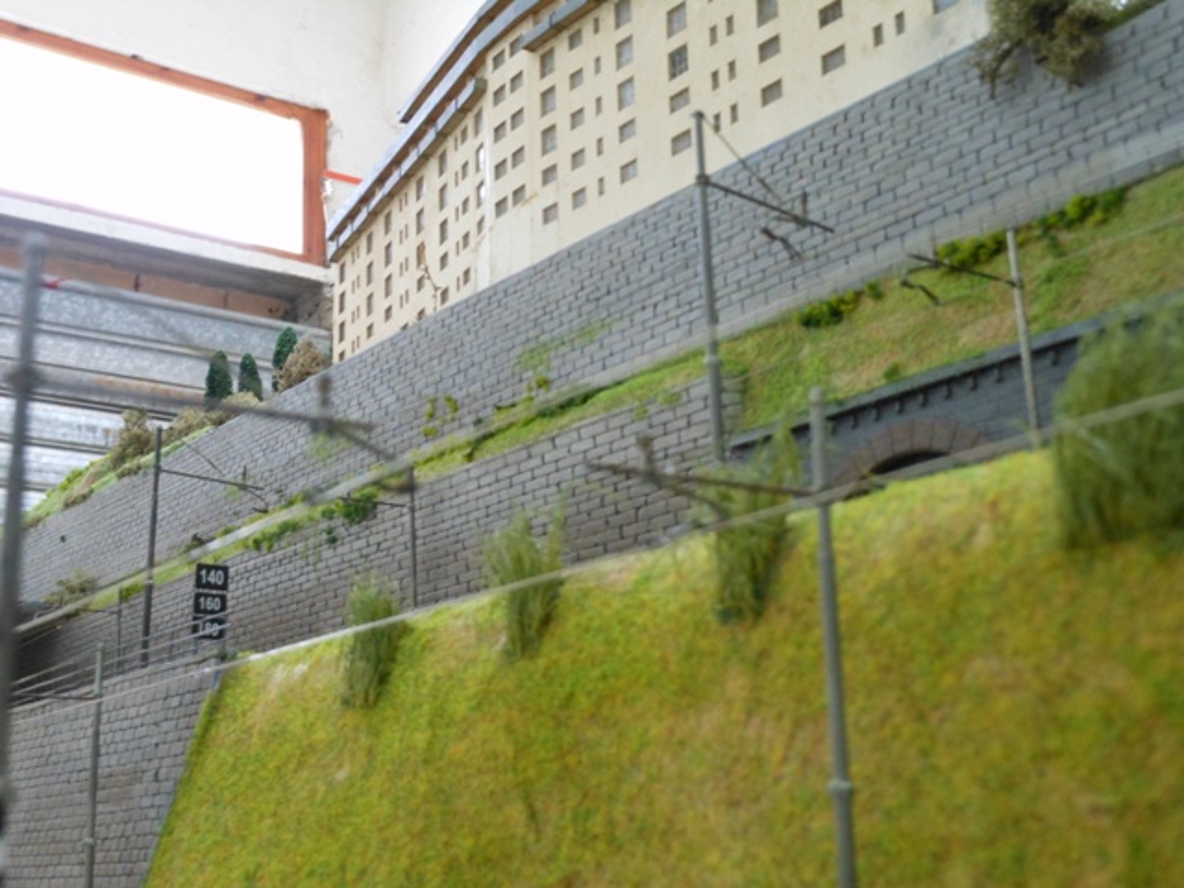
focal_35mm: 45
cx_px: 592
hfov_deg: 42.1
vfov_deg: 32.2
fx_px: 1539
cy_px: 444
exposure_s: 1/13
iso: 400
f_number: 4.6
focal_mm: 8.1
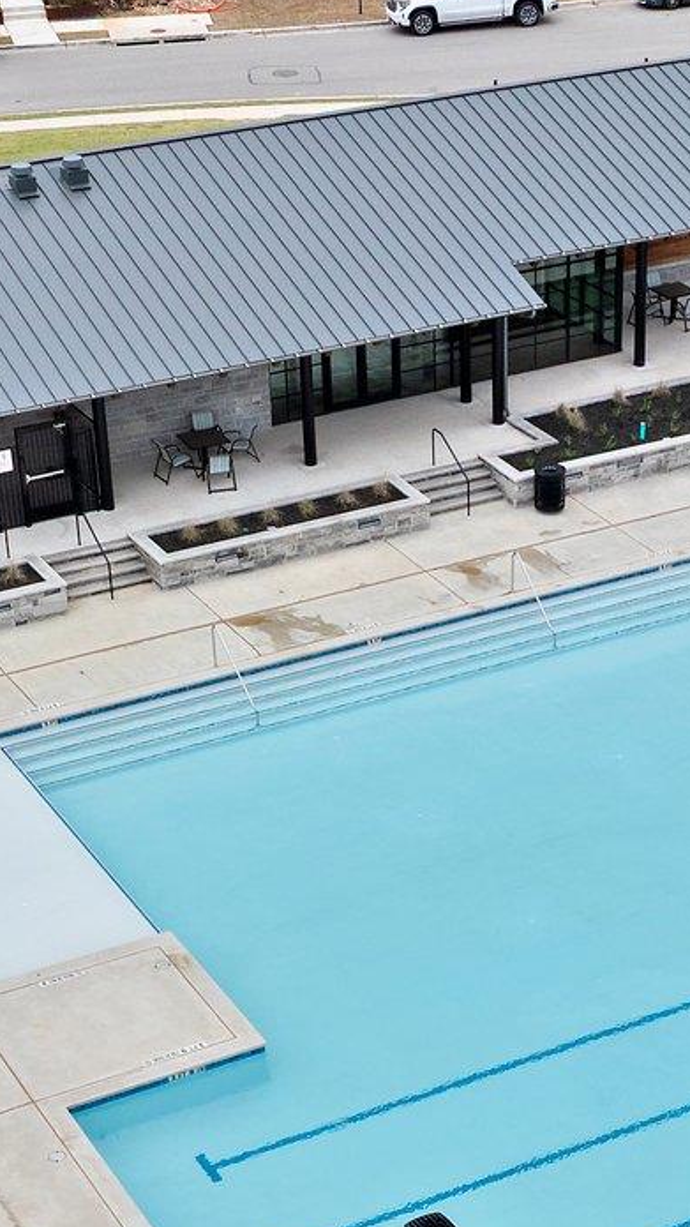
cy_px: 1016
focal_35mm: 77
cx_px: 531
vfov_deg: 26.9
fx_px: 2504
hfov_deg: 15.6
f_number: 7.1
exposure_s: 1/25
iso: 200
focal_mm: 12.29
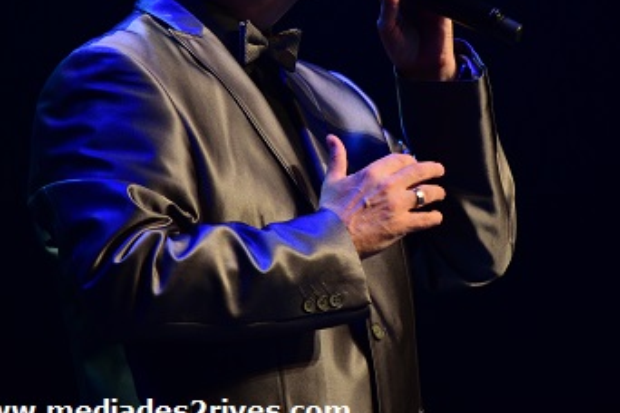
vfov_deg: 3.8
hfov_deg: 5.8
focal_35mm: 357
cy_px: 42
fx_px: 6148
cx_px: 294
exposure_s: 1/125
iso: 1600
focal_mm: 185
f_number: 2.8
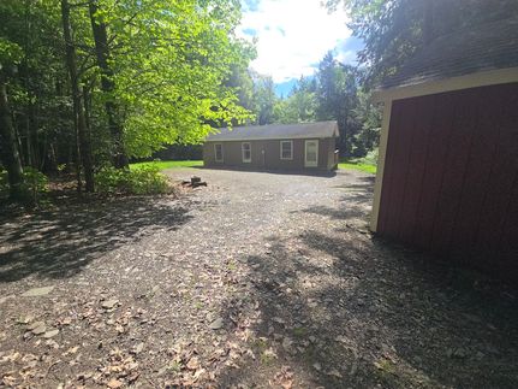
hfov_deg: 106.2
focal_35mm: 13
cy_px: 194
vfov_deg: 89.9
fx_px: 194
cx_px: 259
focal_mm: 2.2
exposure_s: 1/1681
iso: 50
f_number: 2.2
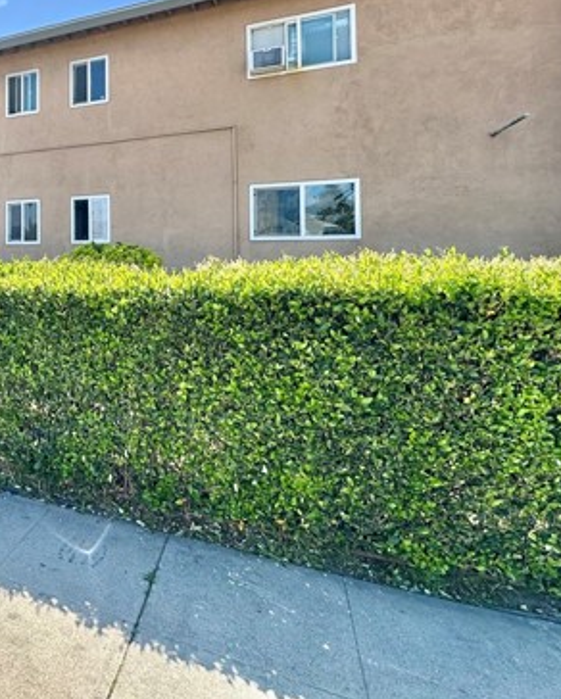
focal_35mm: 24
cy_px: 242
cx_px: 25
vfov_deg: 68.6
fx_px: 497
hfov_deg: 50.0
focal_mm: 2.22
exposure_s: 1/698
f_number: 2.2
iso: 40
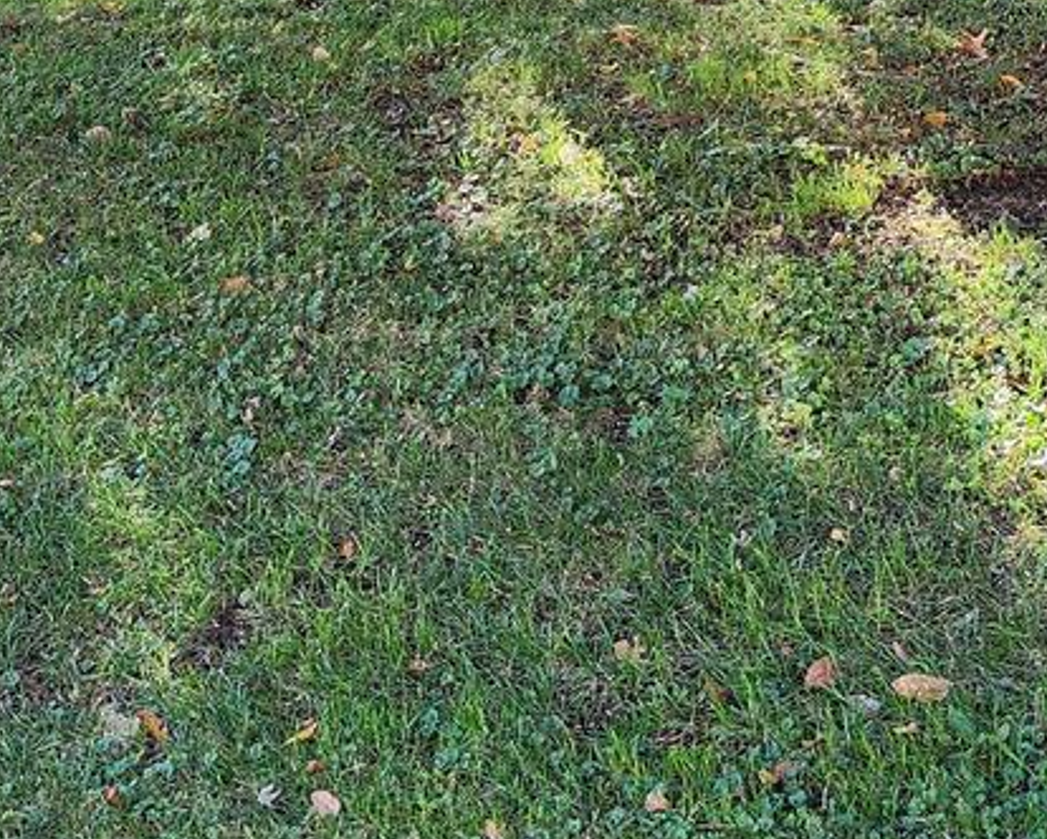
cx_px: 905
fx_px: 2419
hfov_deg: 23.9
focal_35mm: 78
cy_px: -412
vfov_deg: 17.7
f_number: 1.8
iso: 64
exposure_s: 1/180
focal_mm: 6.4
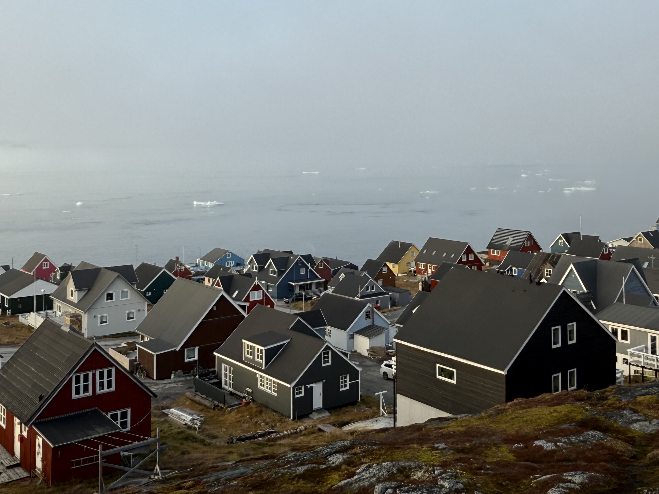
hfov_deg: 45.8
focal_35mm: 41
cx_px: 336
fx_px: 780
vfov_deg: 34.4
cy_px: 127
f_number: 2.2
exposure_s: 1/526
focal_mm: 2.22
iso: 40
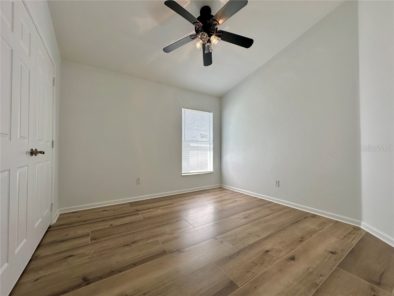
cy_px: 148
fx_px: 159
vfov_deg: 85.7
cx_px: 197
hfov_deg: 102.1
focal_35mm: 14
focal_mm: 2.22
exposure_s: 1/212
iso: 40
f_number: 2.2
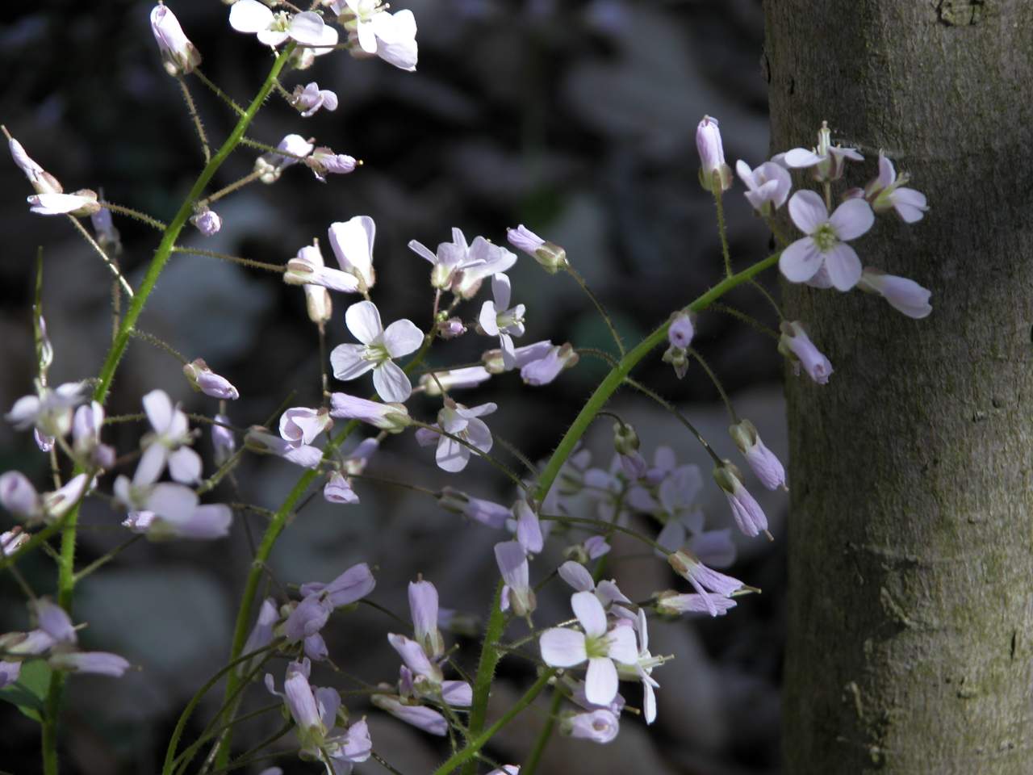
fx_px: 6655
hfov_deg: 8.9
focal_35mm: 223
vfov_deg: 6.7
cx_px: 516
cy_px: 388
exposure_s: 1/266
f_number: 4.1
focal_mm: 56.7
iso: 100
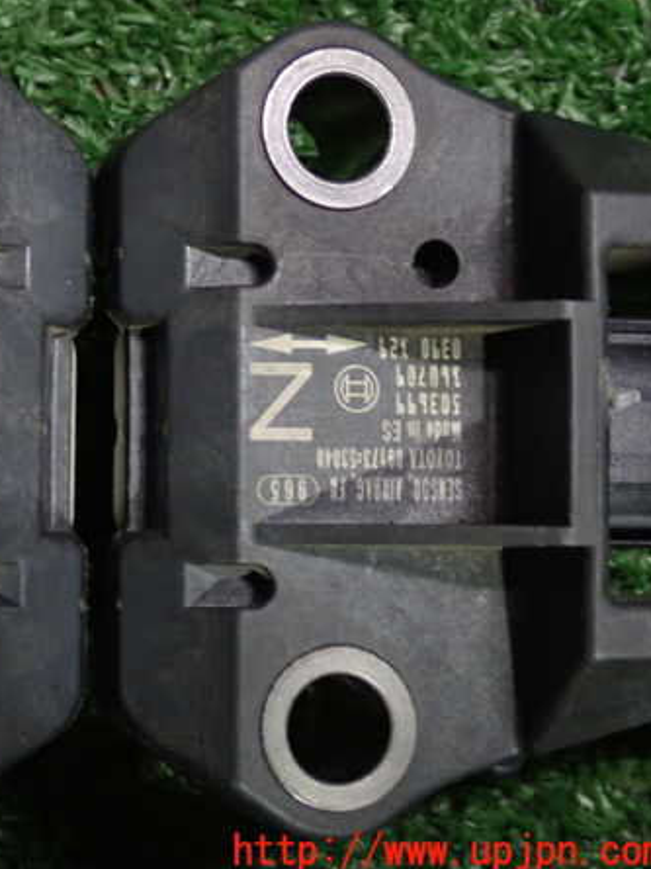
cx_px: 88
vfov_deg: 20.4
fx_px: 2407
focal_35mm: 96
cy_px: 436
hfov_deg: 15.3
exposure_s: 1/15
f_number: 3.9
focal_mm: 12.73
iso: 800
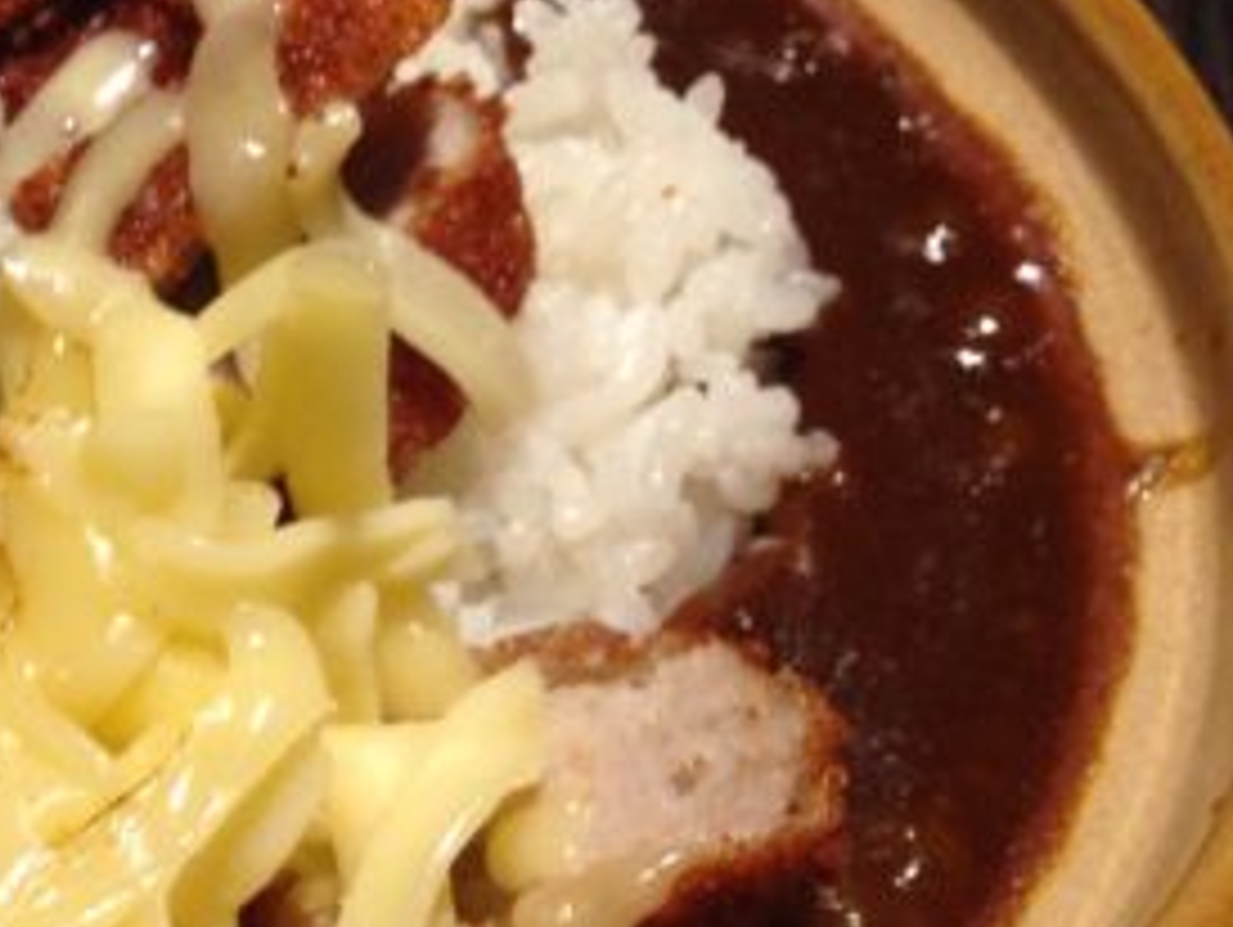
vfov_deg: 19.2
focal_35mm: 77
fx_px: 2745
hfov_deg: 24.7
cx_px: 158
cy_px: 472
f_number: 2.4
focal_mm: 4.12
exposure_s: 1/20
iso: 200
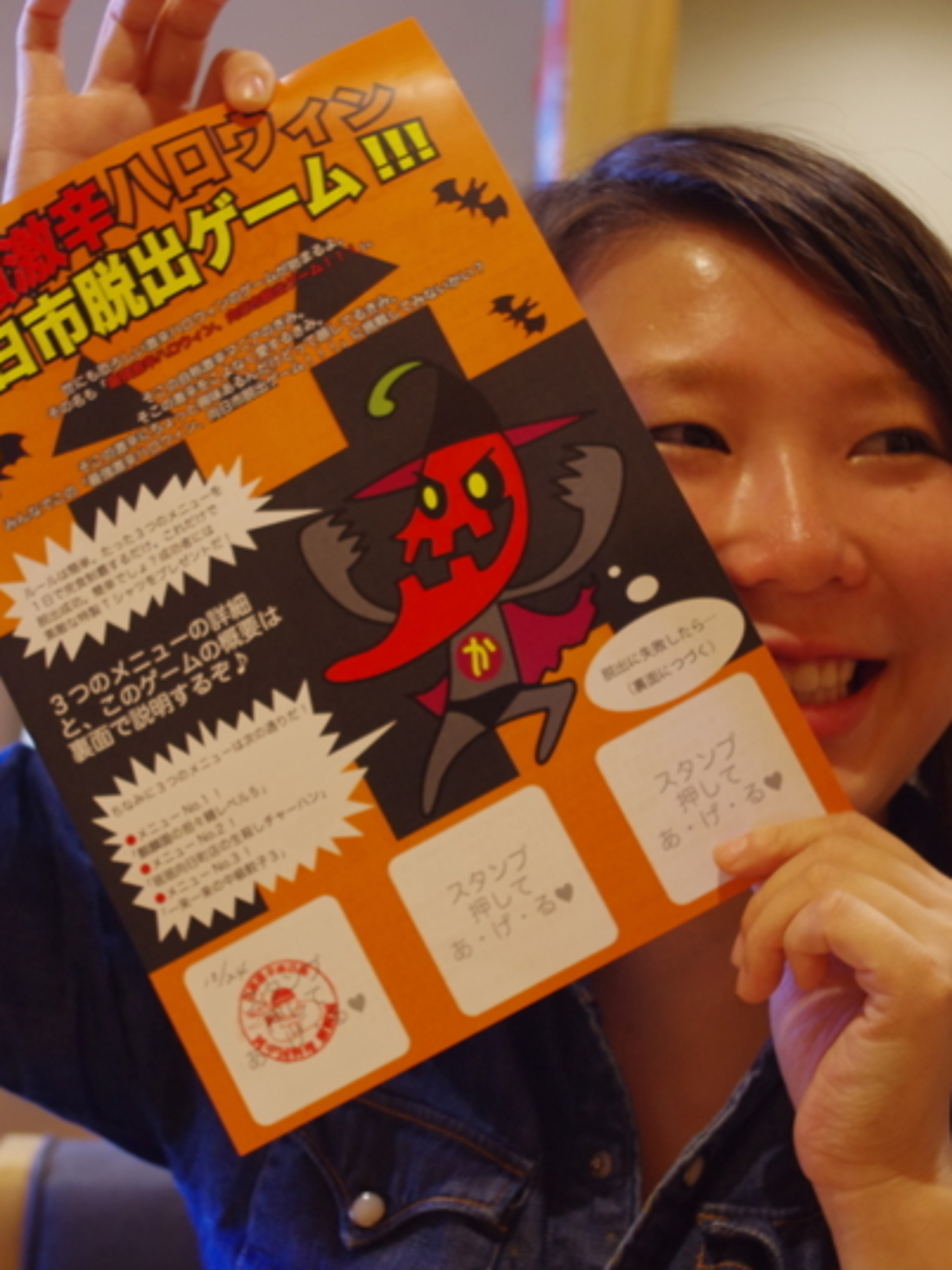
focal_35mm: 61
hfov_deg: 24.0
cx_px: 493
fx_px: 2237
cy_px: 635
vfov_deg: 31.7
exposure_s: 1/15
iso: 400
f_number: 4
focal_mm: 28.13
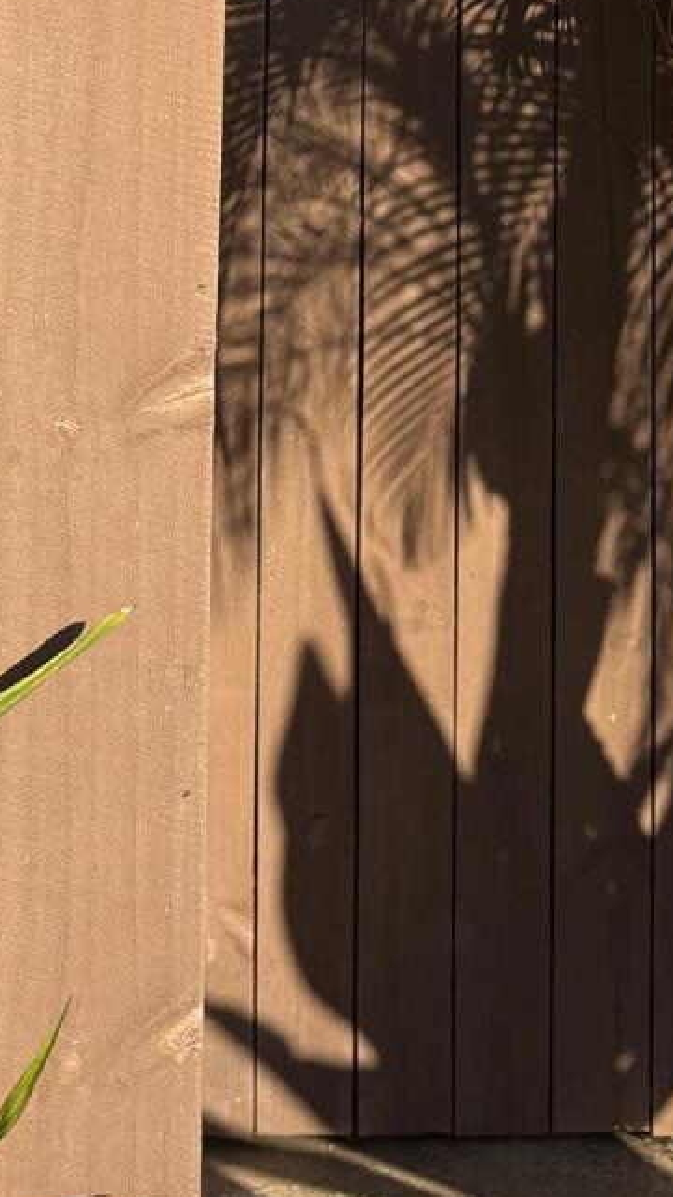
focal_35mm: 88
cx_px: 221
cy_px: -13
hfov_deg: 13.7
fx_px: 2793
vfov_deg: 23.2
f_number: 1.6
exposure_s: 1/1263
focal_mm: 5.96
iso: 50
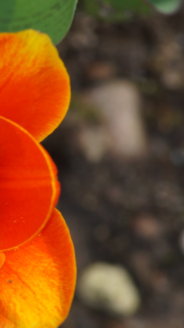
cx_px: -56
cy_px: 173
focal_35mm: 519
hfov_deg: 2.3
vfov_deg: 4.2
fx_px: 4503
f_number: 11
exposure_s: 1/160
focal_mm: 180
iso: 400
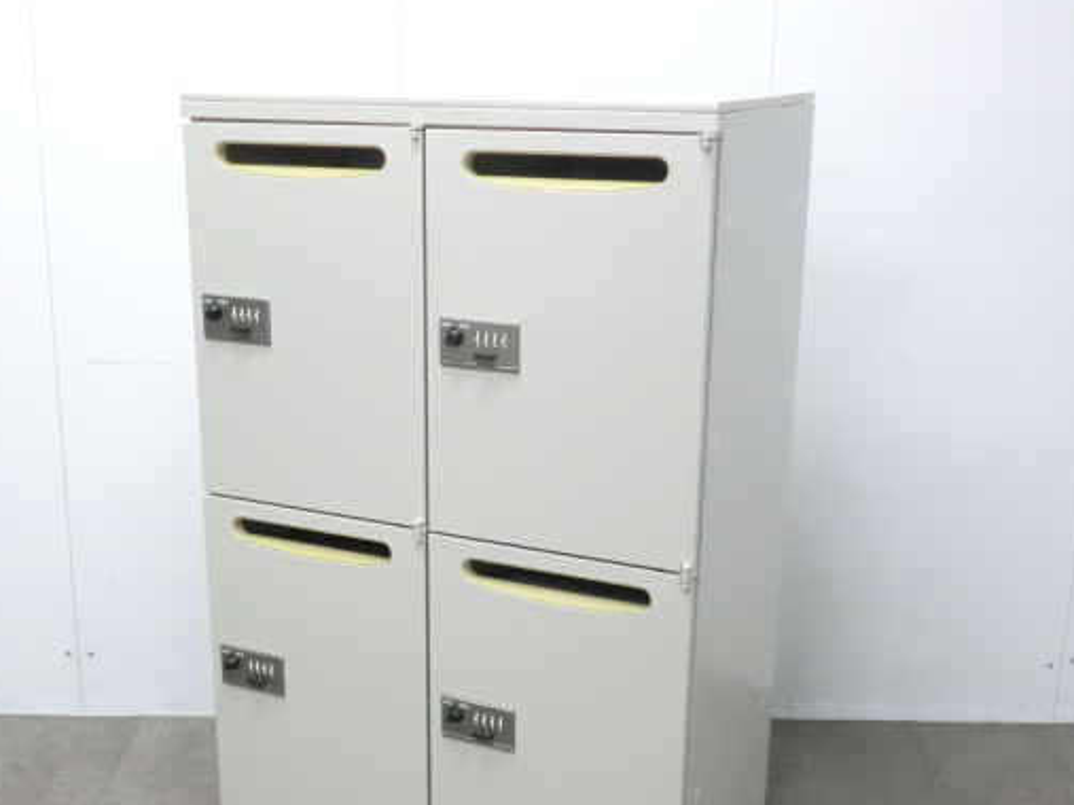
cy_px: 483
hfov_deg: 39.6
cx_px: 460
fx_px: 1489
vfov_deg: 30.2
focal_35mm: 48
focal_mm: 6.9
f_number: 3.9
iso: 800
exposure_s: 1/40
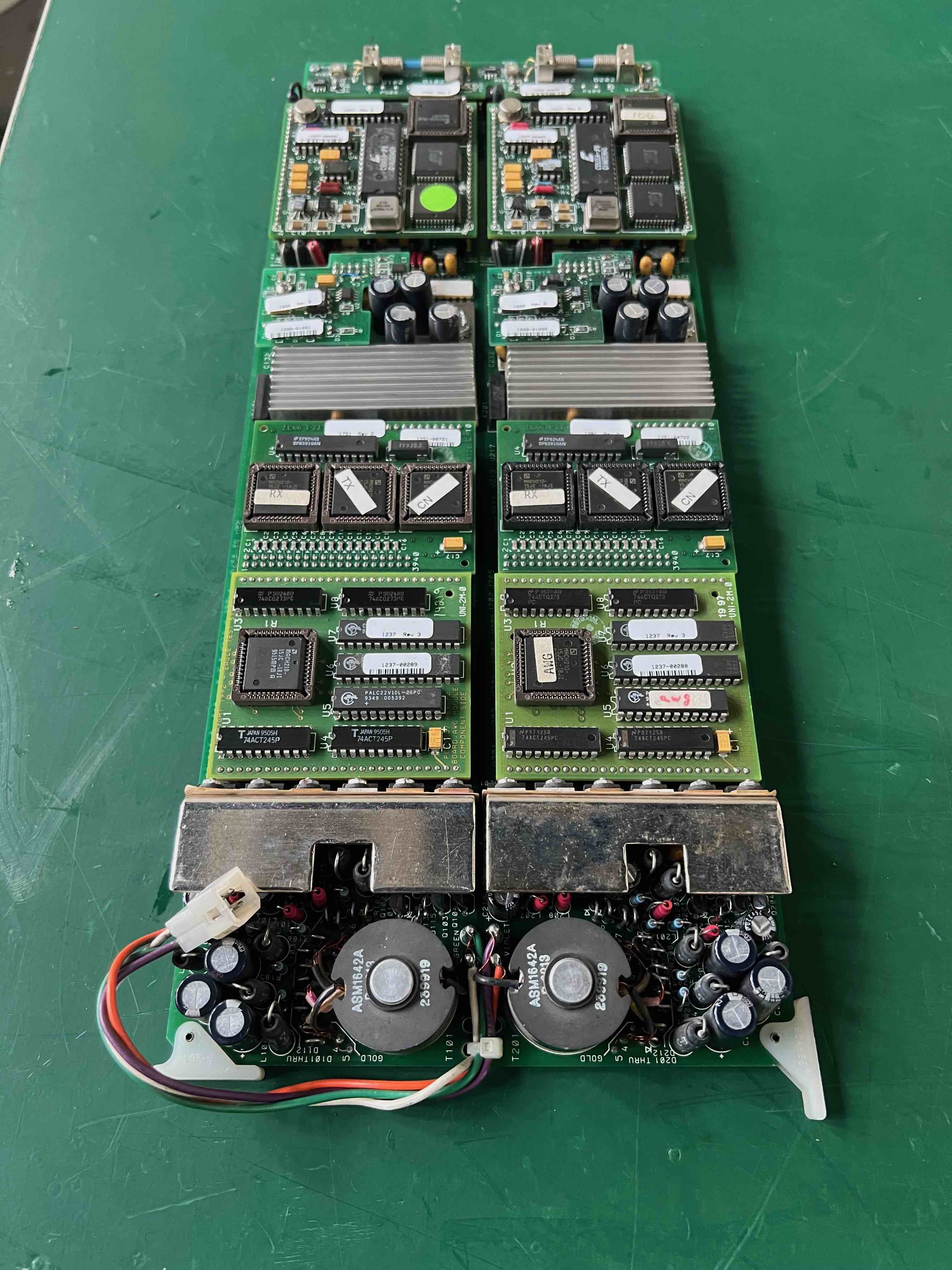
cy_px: 635
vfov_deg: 67.3
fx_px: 953
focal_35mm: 26
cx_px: 476
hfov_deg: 53.1
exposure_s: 1/60
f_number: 1.5
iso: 320
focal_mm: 5.7
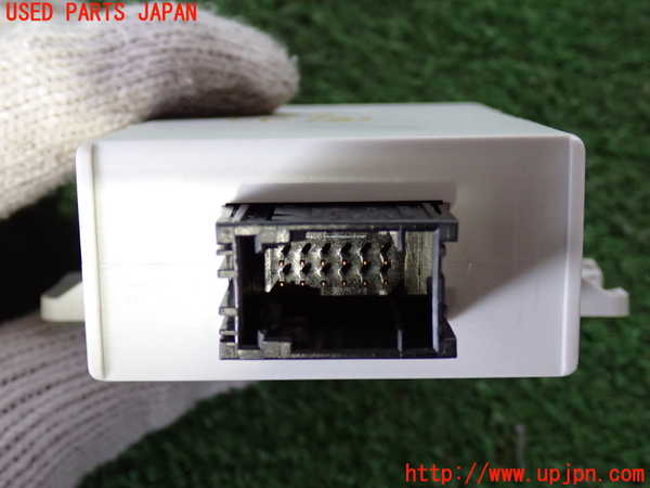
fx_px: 939
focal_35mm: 50
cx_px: 325
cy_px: 244
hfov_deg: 38.2
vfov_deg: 29.1
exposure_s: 1/20
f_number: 3.2
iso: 800
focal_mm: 9.01
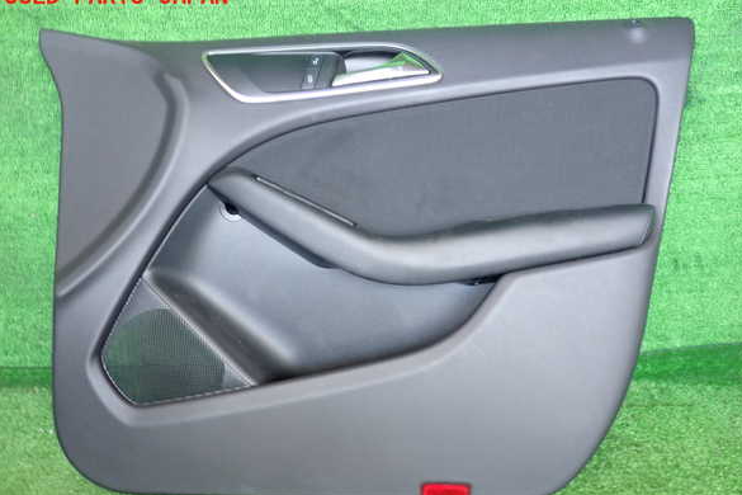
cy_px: 265
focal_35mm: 32
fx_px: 660
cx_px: 378
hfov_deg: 58.7
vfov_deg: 41.1
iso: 250
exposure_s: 1/30
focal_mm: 5.4
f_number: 2.3
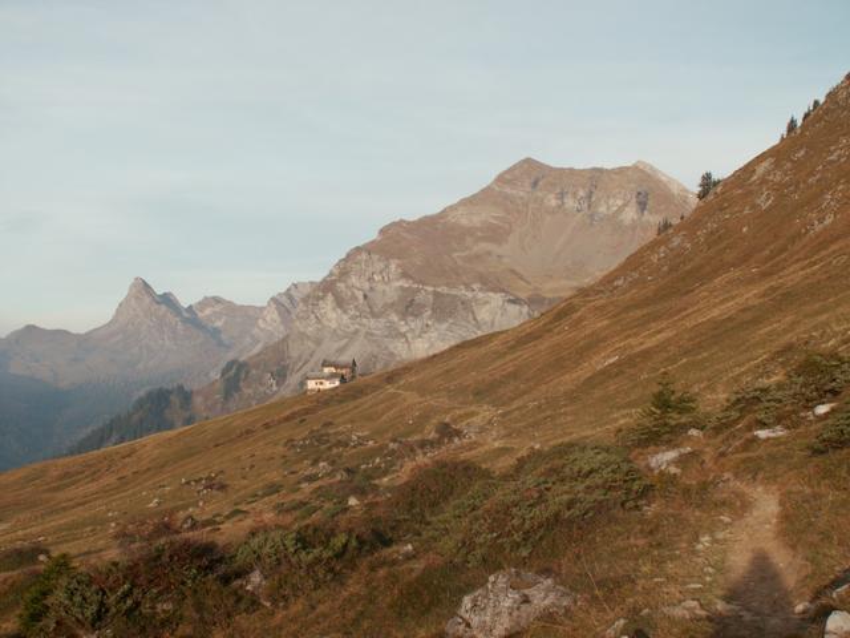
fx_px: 1228
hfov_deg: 38.2
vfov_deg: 29.1
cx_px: 425
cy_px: 319
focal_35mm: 50
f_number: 4
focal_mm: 8.25
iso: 50
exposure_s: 1/400
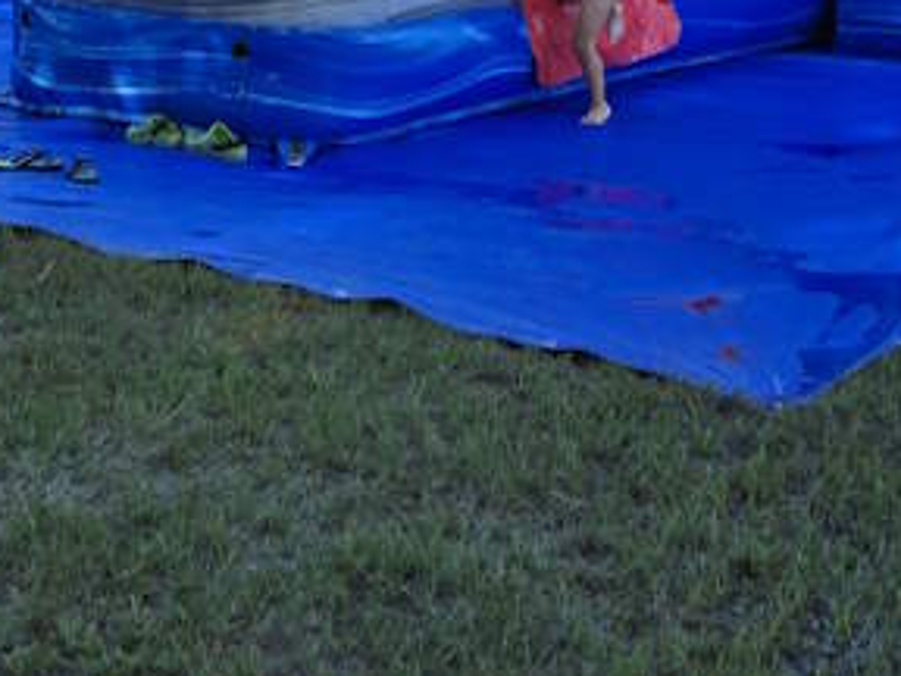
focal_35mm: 80
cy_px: -360
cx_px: 494
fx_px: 2082
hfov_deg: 24.4
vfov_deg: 16.6
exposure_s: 1/631
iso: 25
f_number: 1.8
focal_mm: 5.4
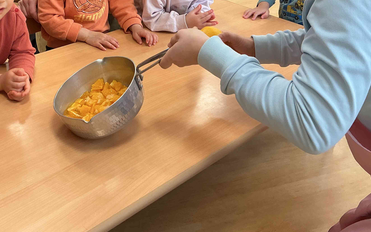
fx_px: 475
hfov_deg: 42.1
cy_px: 26
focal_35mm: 47
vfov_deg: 26.6
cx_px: 125
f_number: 1.8
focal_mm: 3
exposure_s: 1/120
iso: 50
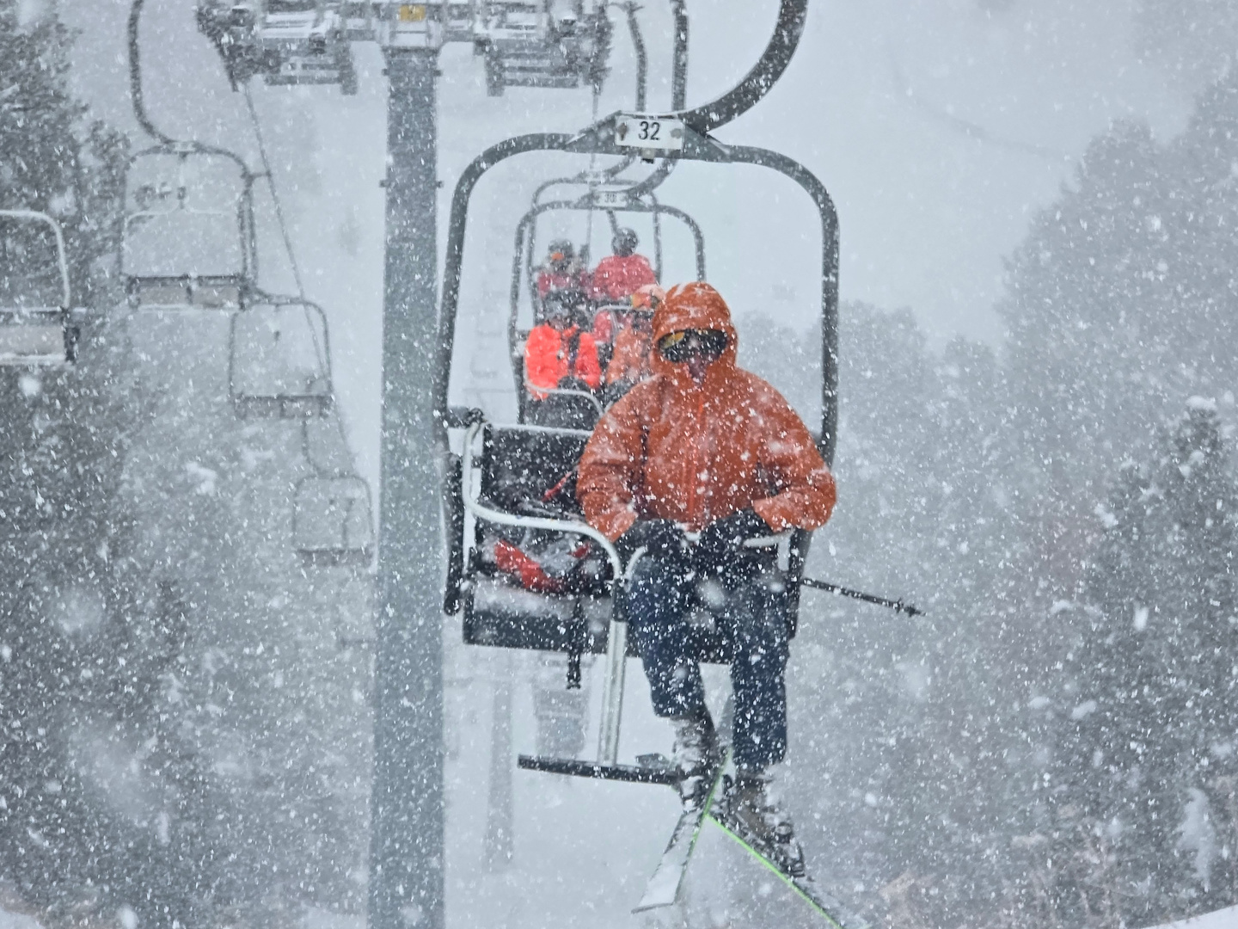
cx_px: 619
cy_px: 464
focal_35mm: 115
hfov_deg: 17.1
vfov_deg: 12.9
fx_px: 4113
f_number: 3.4
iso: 64
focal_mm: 18.6
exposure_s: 1/580
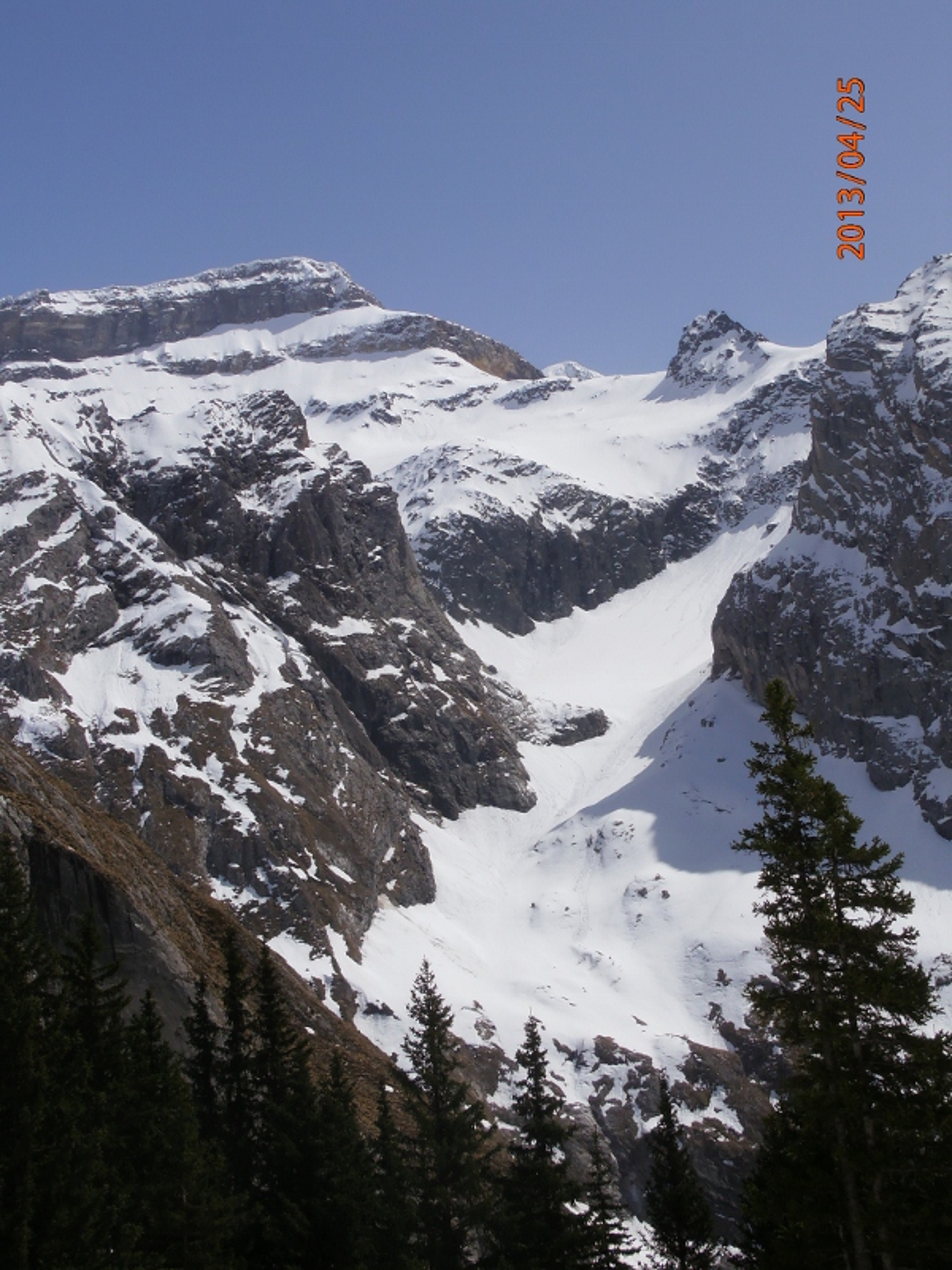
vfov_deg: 30.7
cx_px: 476
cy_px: 635
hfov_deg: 23.3
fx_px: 2310
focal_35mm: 63
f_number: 11.6
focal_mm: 11.17
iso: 80
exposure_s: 1/250
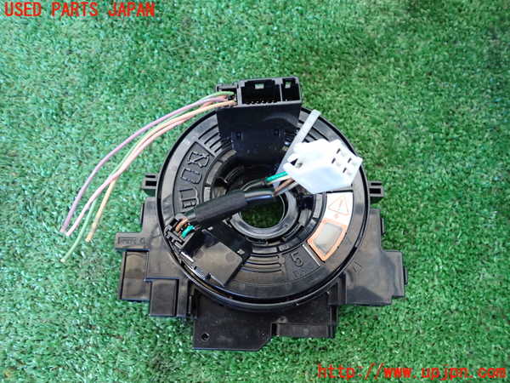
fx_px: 442
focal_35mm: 30
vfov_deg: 46.8
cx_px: 255
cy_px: 192
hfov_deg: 60.0
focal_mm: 5.4
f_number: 2.3
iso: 800
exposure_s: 1/30
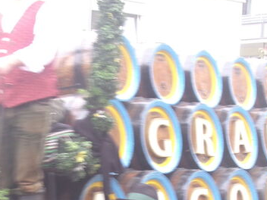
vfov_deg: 13.7
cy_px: 173
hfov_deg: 18.4
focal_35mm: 107
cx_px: 121
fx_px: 825
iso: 200
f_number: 4.4
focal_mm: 10.3
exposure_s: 1/34
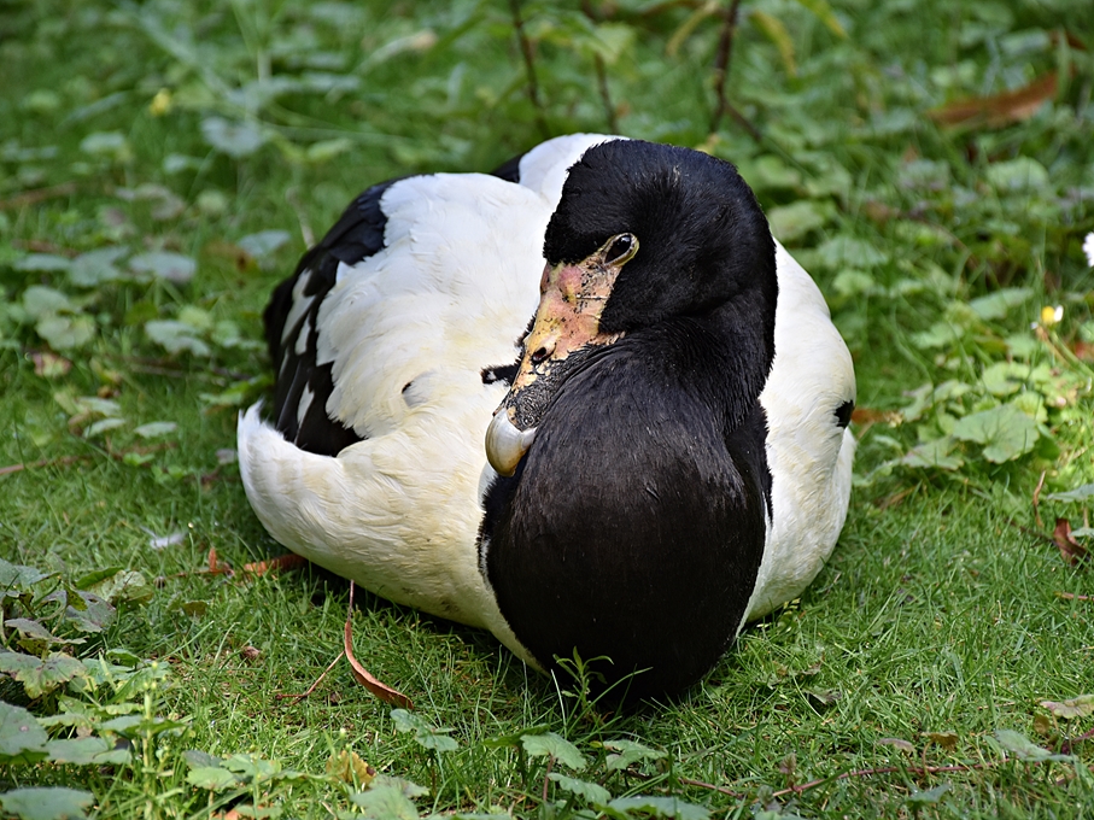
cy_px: 409
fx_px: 7205
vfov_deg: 6.5
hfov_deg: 8.7
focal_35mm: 228
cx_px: 584
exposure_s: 1/400
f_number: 5.6
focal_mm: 140
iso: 400
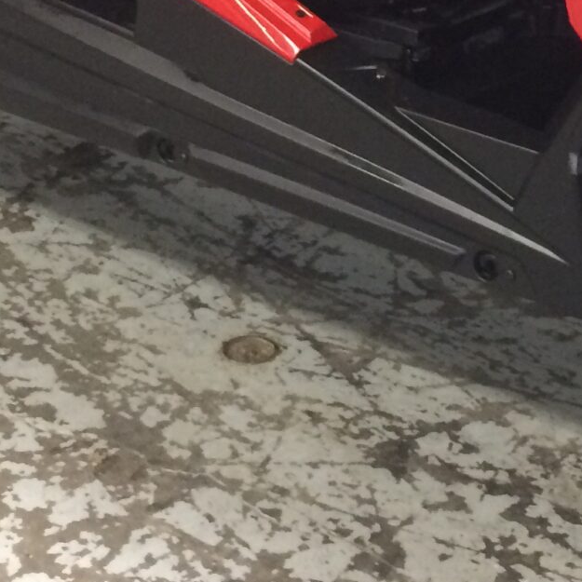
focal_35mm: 105
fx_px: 1997
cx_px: 431
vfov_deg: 16.1
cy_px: -67
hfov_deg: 16.5
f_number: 2.2
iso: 250
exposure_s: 1/30
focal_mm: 4.15
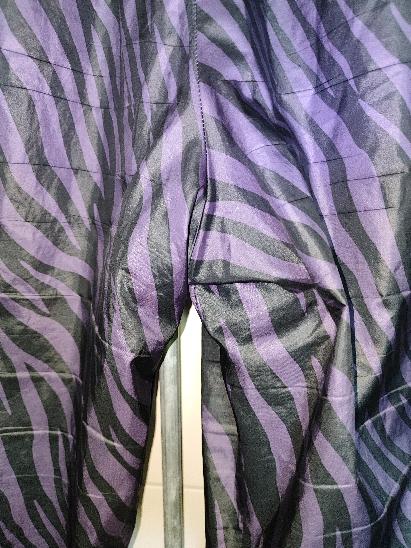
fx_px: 380
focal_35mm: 24
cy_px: 274
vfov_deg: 71.6
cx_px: 206
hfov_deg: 56.8
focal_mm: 5.89
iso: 1250
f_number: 1.89
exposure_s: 1/50
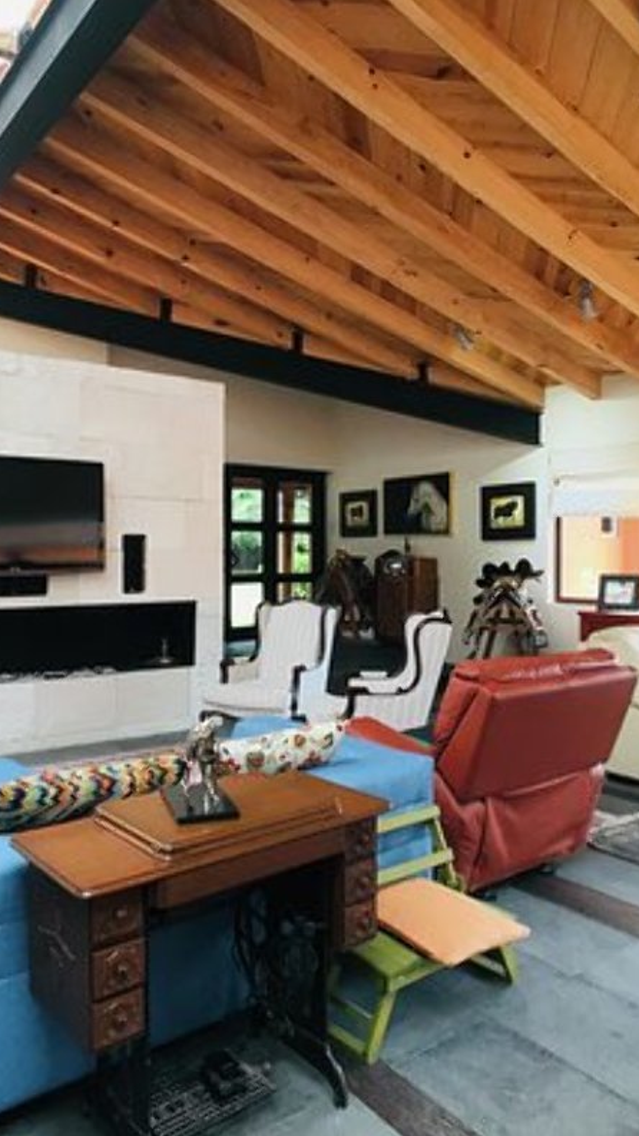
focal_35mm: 41
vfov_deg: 49.4
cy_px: 567
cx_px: 318
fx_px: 1235
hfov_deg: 29.0
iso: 25
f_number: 1.8
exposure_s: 1/40
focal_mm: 3.99
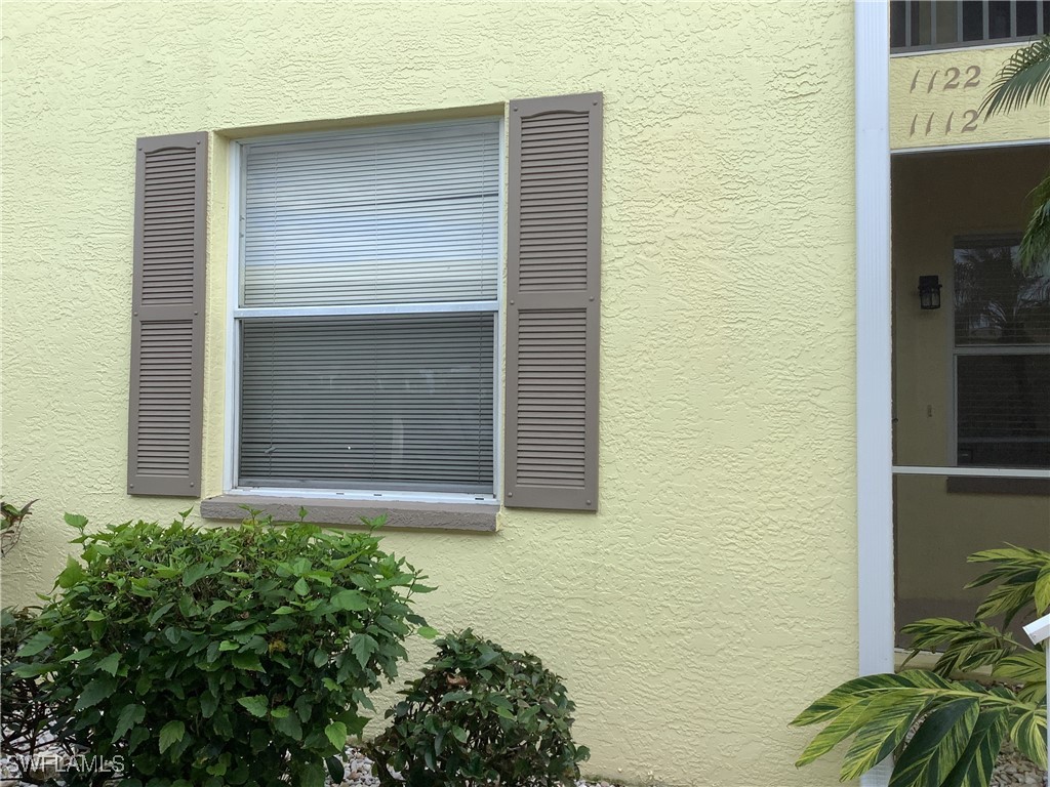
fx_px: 940
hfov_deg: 58.4
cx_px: 525
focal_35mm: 31
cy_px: 394
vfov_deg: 45.4
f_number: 2.4
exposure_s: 1/422
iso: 25
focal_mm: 3.3
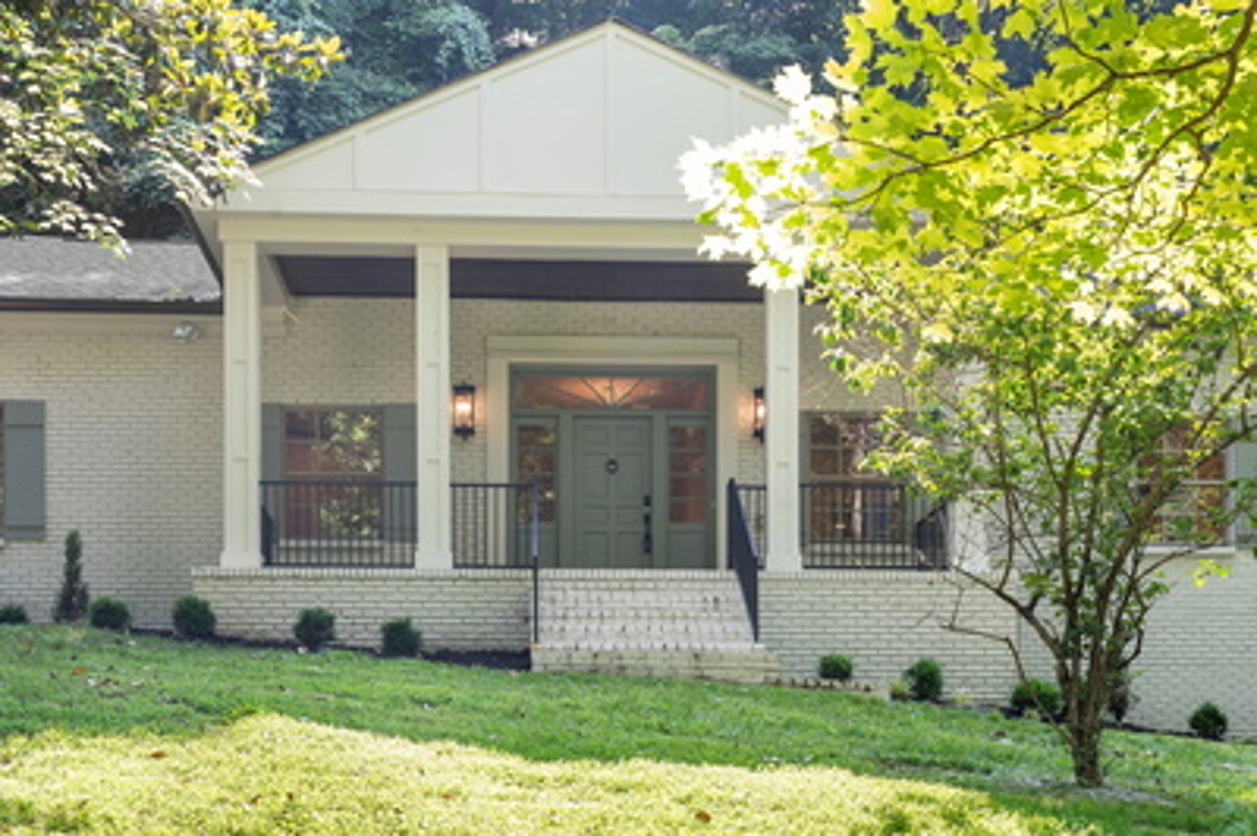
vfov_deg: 29.8
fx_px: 1570
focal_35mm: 45
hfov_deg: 43.6
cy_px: 418
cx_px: 628
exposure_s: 1/30
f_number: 8
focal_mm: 45
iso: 640
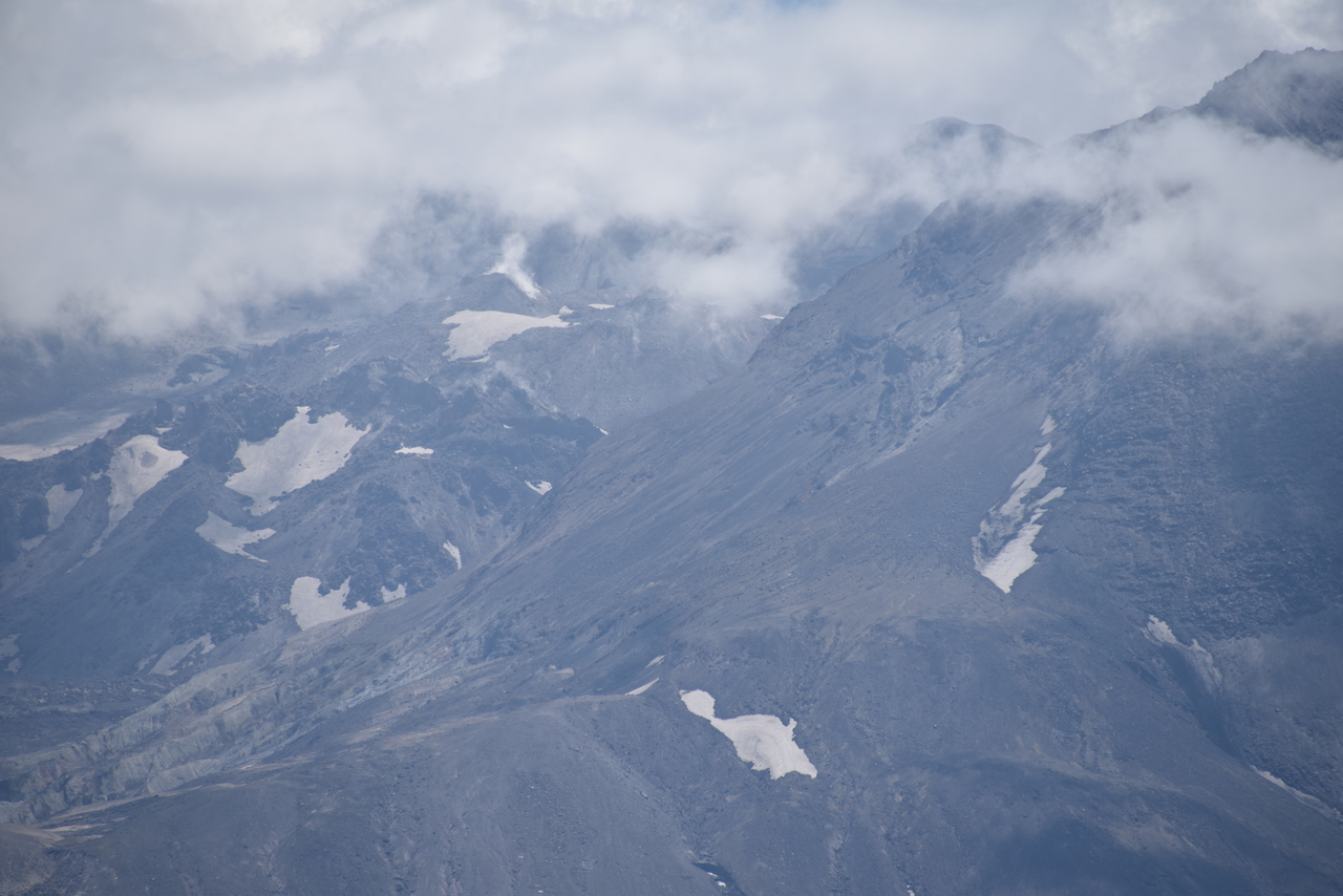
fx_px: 11193
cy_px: 448
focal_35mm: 300
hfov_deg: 6.9
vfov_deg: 4.6
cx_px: 672
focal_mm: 300
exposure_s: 1/640
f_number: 7.1
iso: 100
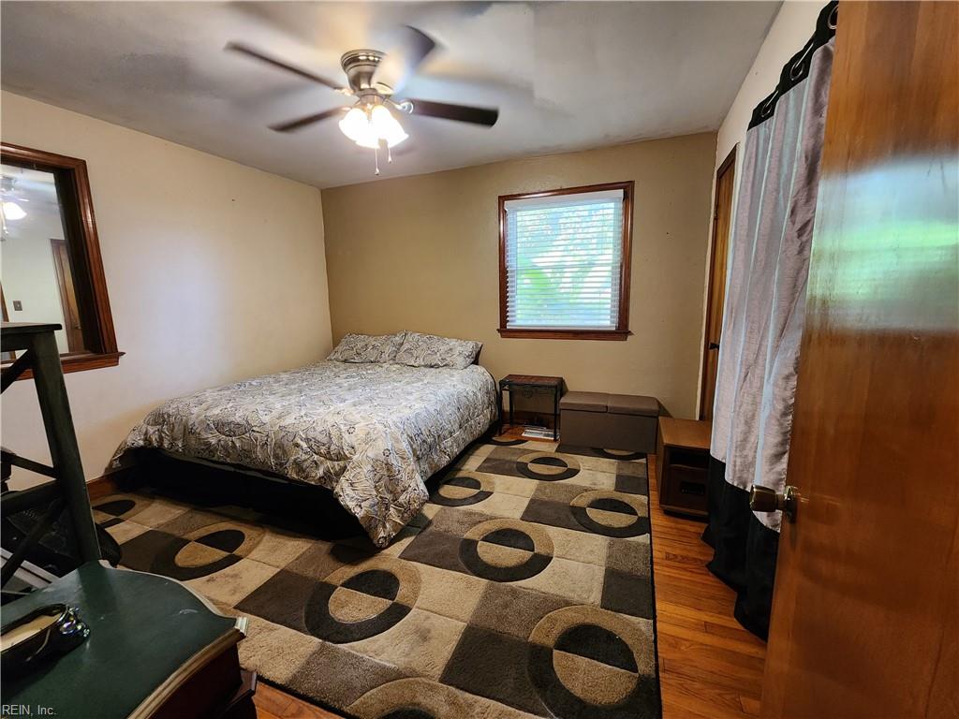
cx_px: 480
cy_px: 360
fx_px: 360
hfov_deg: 106.2
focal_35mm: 13
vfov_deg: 89.9
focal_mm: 2.2
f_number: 2.2
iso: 320
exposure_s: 1/40
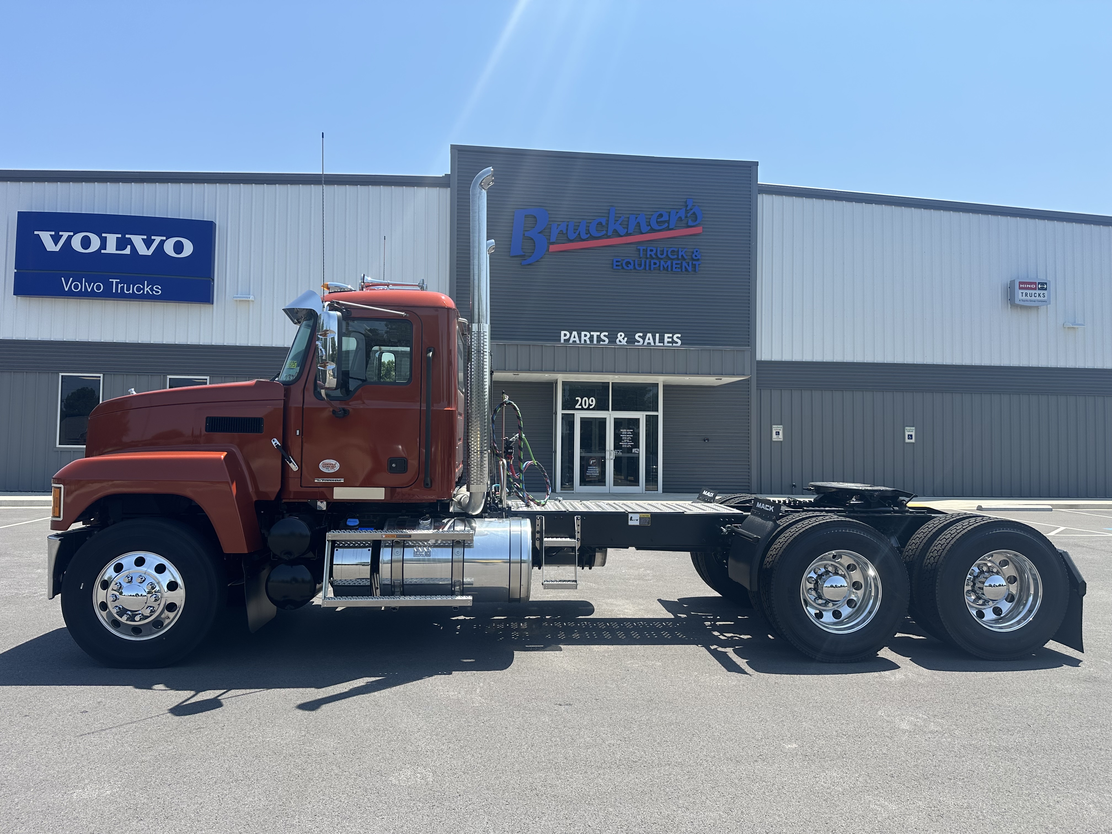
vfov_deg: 56.8
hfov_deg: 71.6
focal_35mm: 24
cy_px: 417
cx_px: 556
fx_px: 771
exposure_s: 1/3155
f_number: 1.78
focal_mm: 6.86
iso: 80
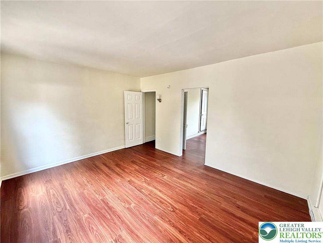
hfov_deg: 102.1
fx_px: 131
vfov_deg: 85.7
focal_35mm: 14
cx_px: 162
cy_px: 122
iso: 200
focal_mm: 2.22
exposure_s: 1/99
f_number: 2.2
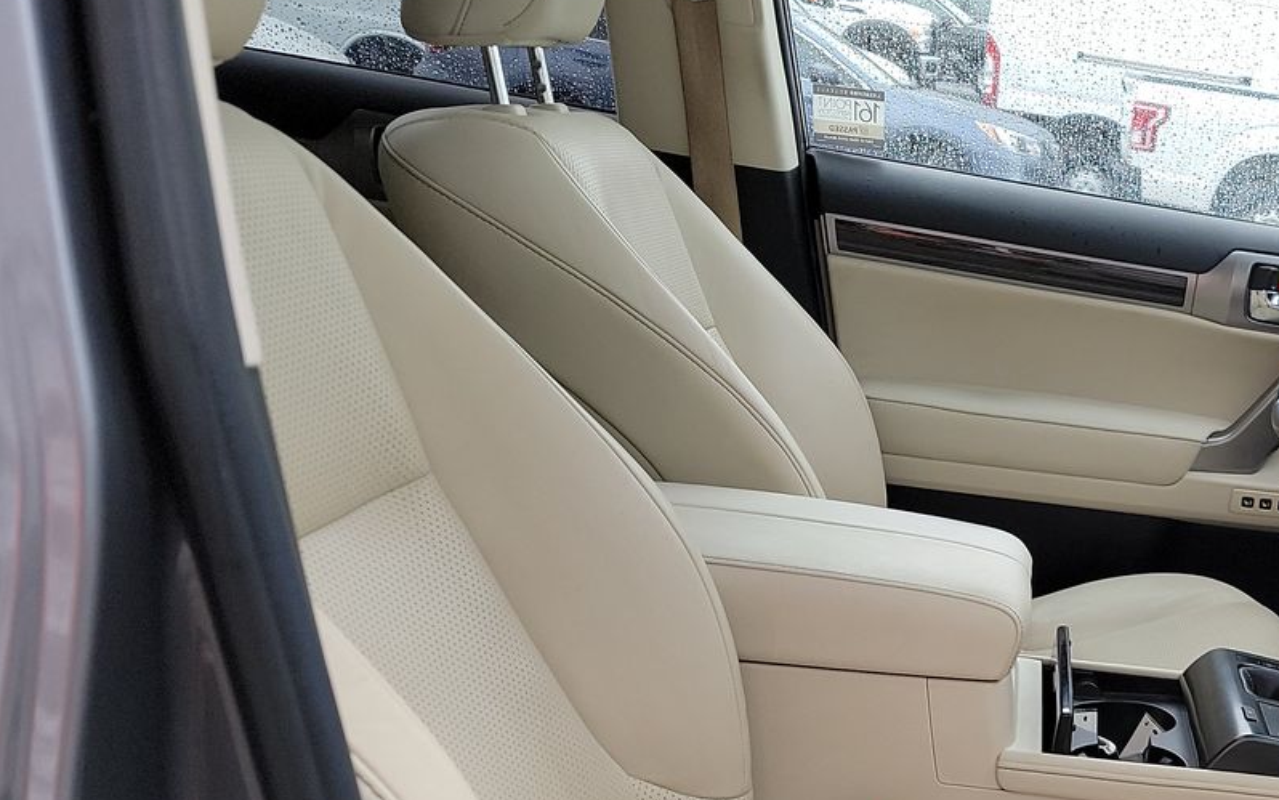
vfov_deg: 24.3
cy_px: 784
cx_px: 1200
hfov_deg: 36.6
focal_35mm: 51
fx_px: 1778
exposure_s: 1/59
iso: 112
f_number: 1.8
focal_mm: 6.7
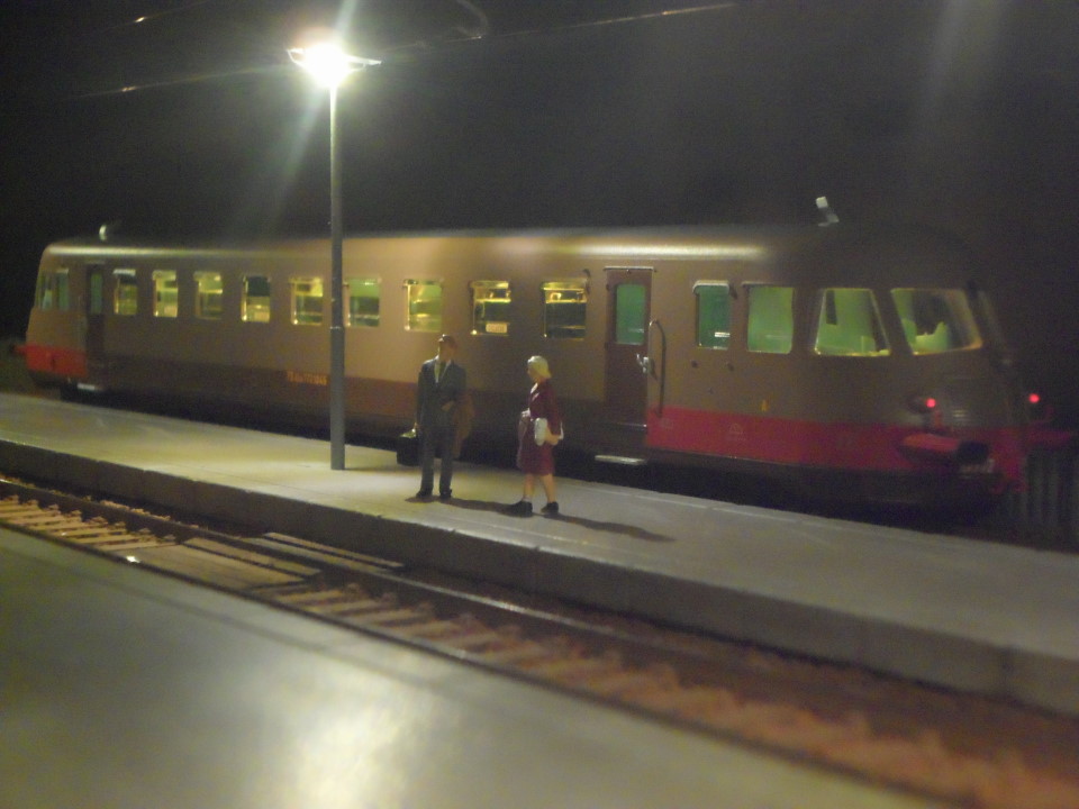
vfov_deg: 23.3
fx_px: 1964
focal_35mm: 63
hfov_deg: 30.7
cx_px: 540
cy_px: 404
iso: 800
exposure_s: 1/8
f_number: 5.6
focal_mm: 11.2
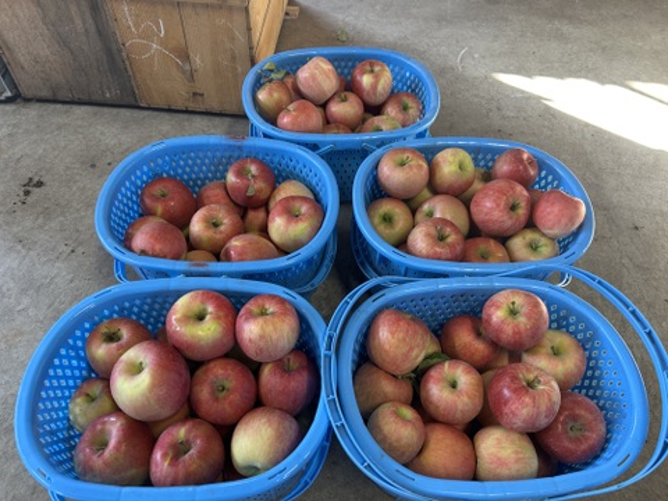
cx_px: 334
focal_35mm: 26
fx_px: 502
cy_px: 250
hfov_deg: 67.3
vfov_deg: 53.1
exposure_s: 1/50
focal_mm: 5.7
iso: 100
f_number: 1.5
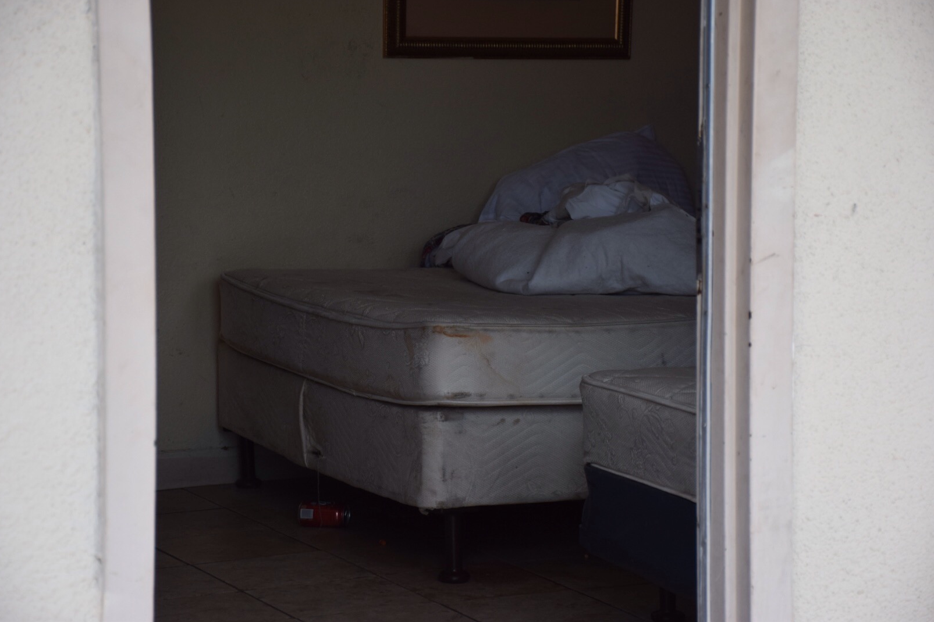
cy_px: 309
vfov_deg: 12.9
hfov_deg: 19.3
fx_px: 2750
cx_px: 466
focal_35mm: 106
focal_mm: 70
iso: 400
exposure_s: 1/1250
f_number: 5
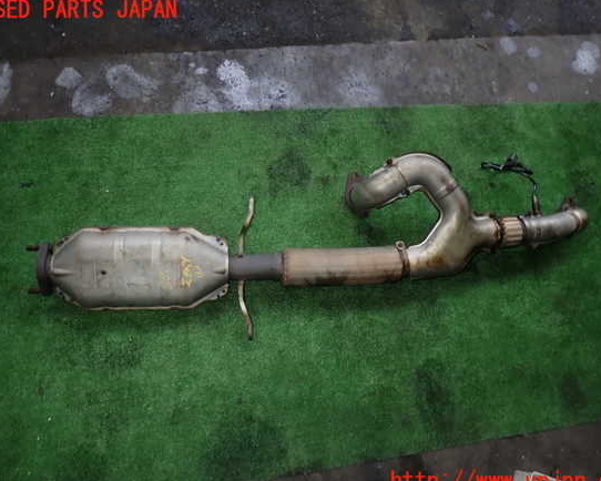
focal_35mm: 27
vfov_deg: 53.2
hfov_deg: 64.0
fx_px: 480
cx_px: 308
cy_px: 246
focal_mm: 4.5
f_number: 5.6
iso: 160
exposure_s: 1/30
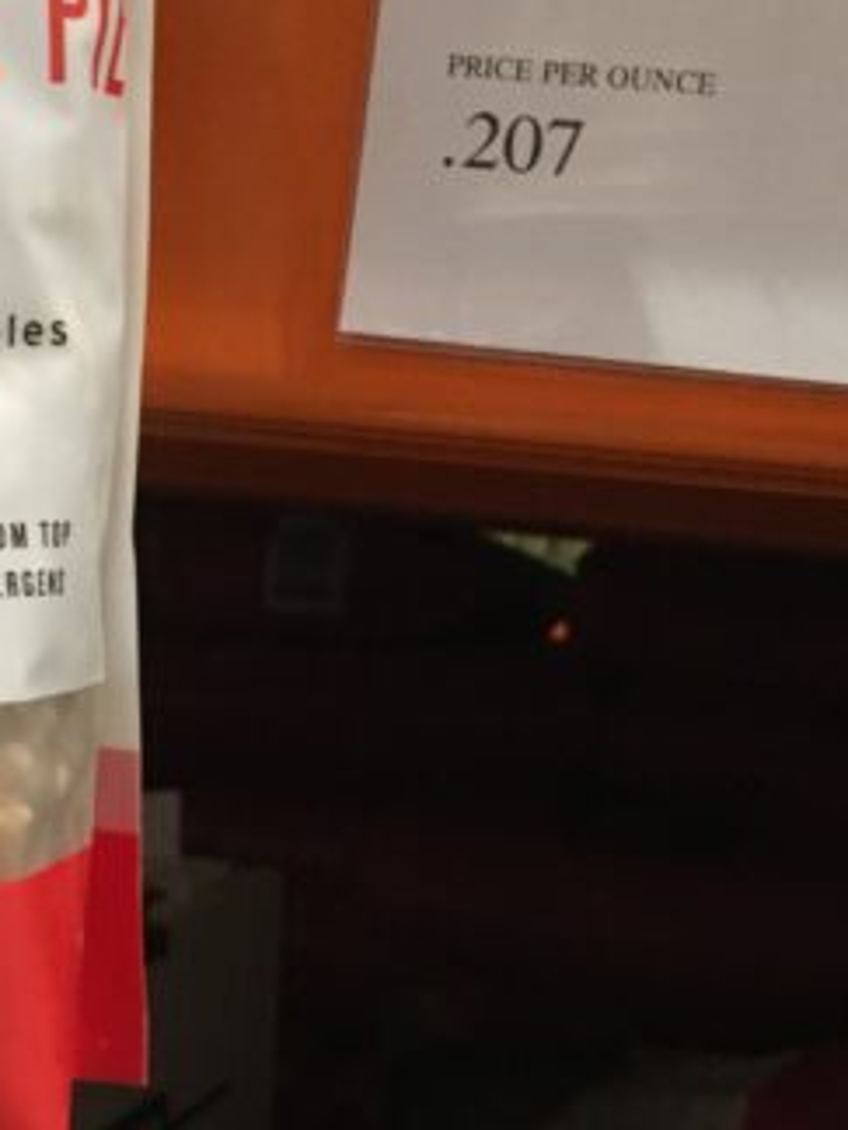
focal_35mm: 85
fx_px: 2776
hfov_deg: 17.3
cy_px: 312
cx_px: 290
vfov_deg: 22.8
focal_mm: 4.15
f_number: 2.2
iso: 200
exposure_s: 1/30
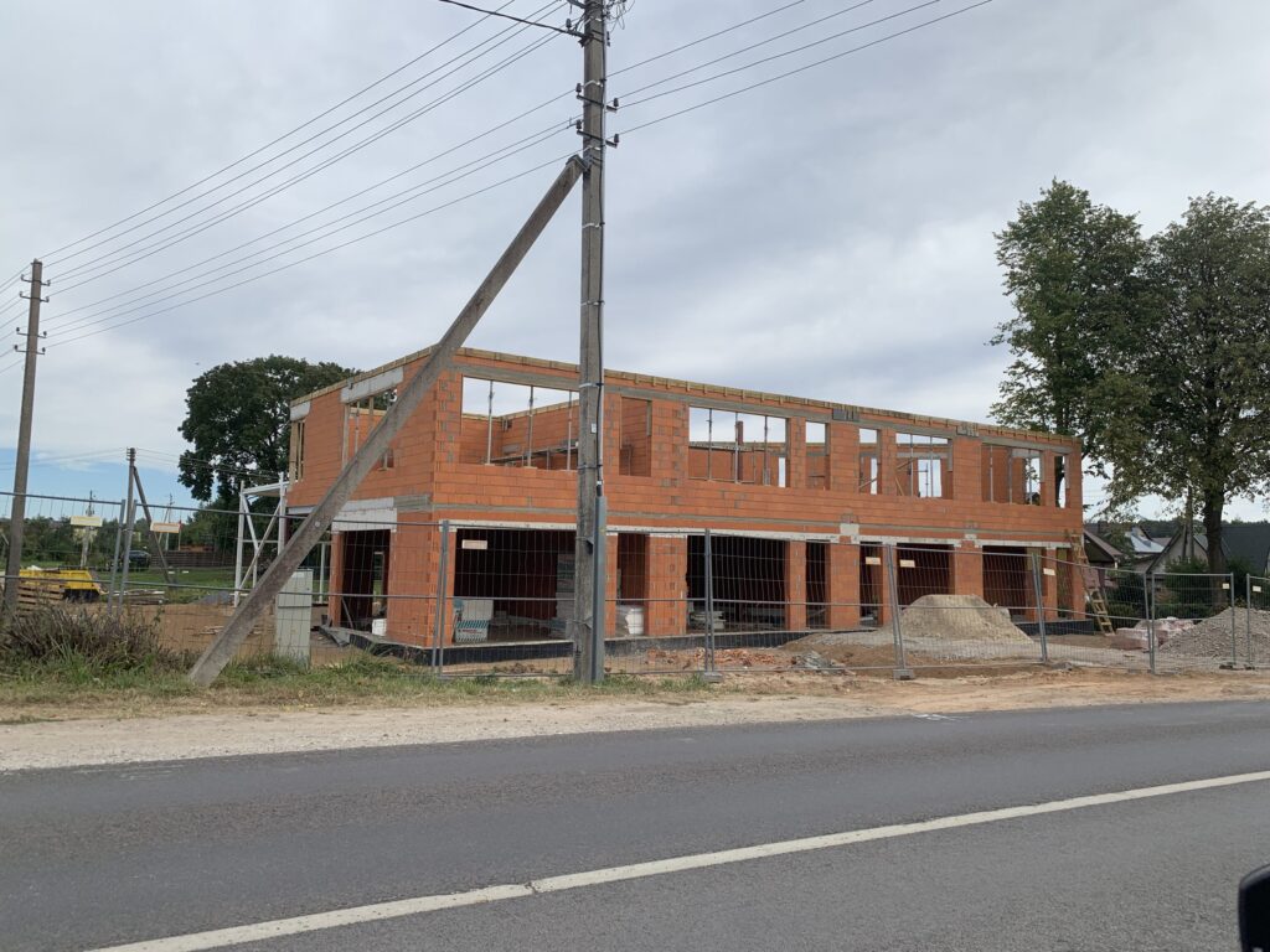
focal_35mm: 26
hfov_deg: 67.3
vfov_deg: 53.1
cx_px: 635
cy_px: 476
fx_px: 954
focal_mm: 4.25
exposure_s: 1/2681
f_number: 1.8
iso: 25
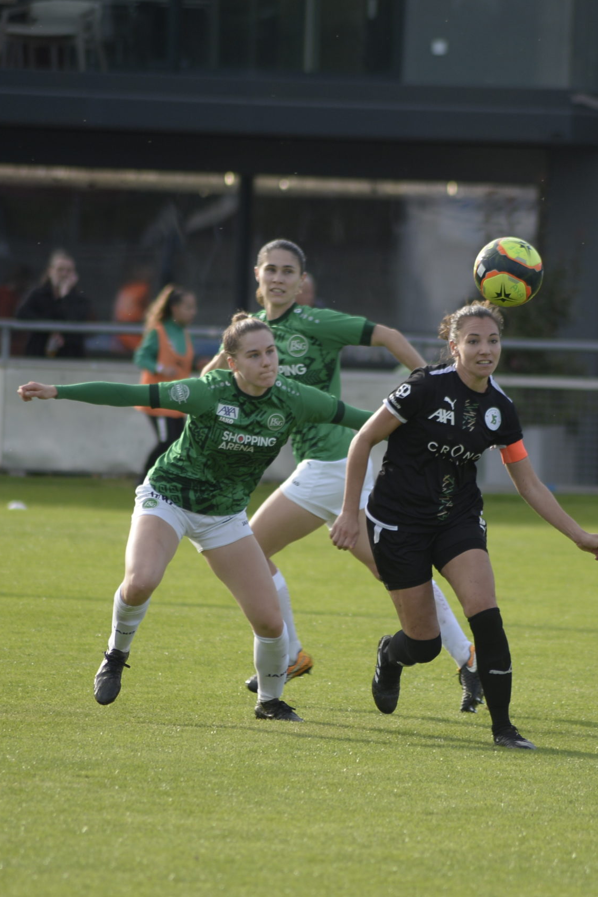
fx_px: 11257
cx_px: 390
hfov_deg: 3.0
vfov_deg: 4.6
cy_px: 448
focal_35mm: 452
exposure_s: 1/800
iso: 450
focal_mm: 300
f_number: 5.6
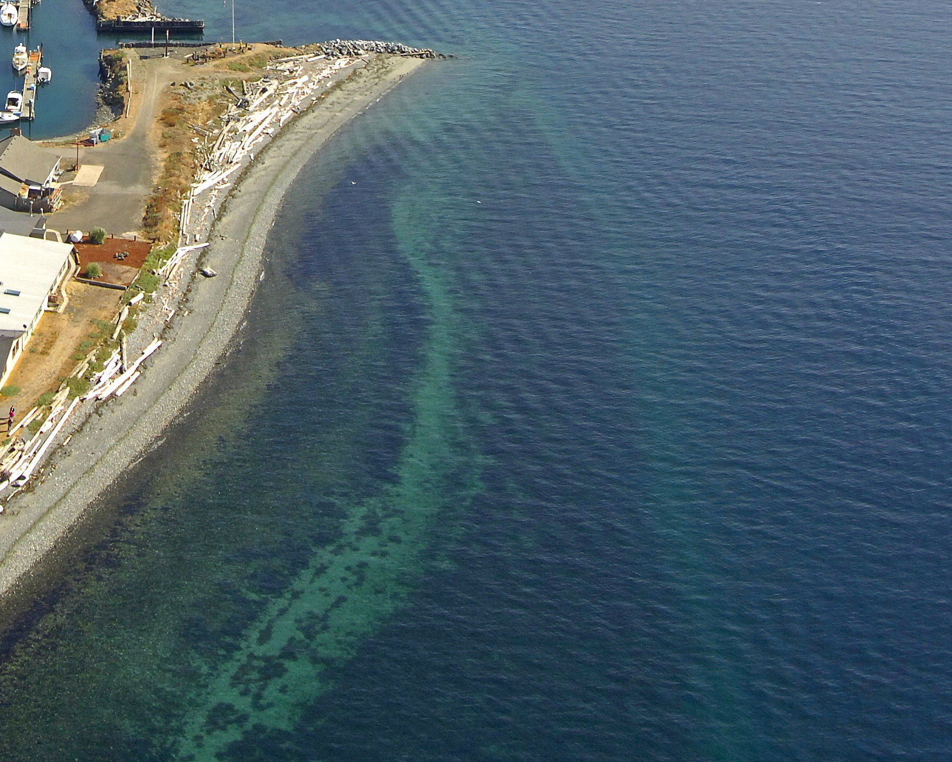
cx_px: 80
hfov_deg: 22.9
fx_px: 2282
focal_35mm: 81
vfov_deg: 18.5
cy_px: 25
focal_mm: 24
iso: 400
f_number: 5.6
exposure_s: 1/1000
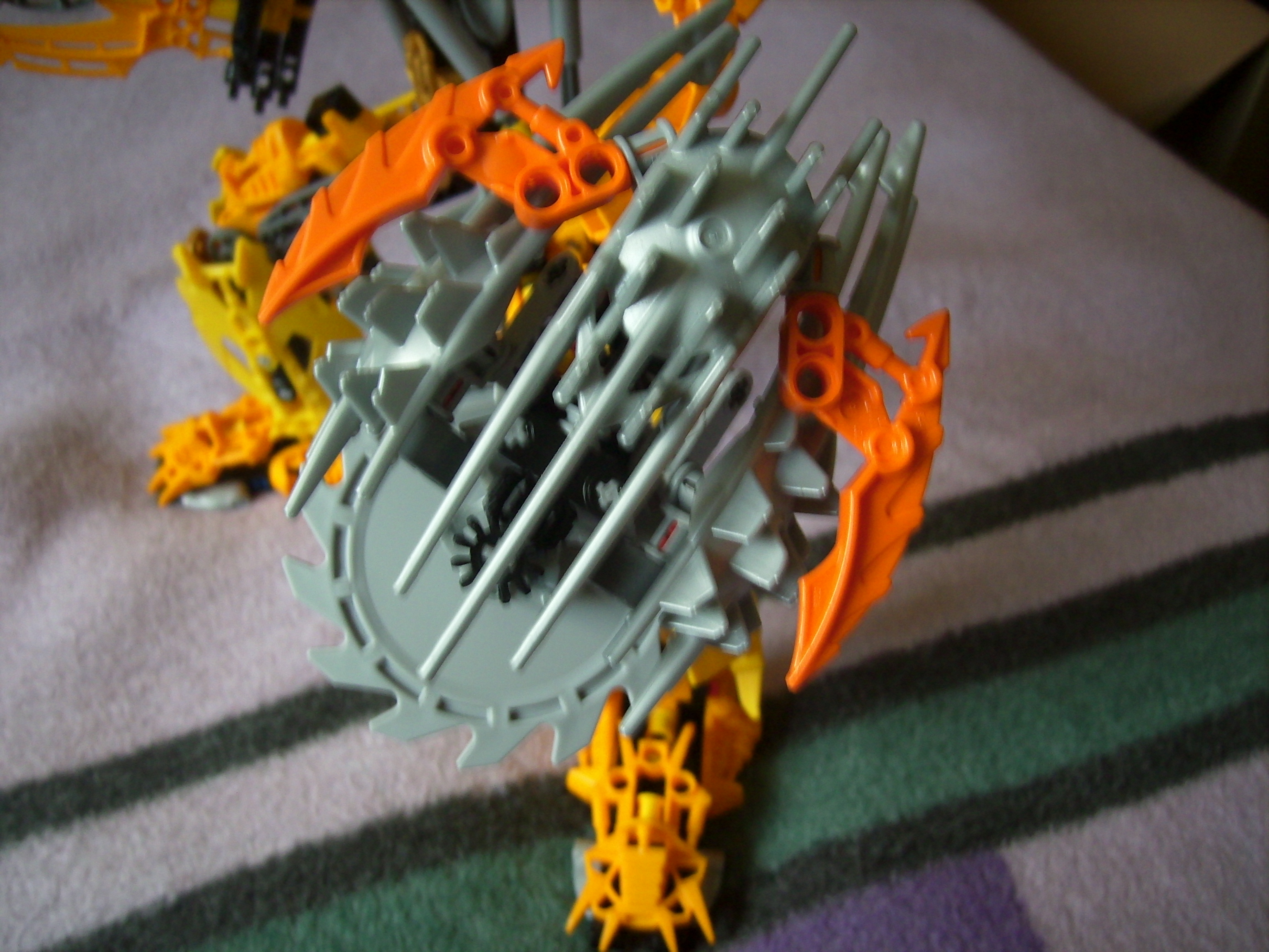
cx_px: 634
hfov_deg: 56.8
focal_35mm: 32
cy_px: 476
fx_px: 1173
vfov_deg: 44.2
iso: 50
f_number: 2.8
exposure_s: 1/10
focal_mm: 5.99
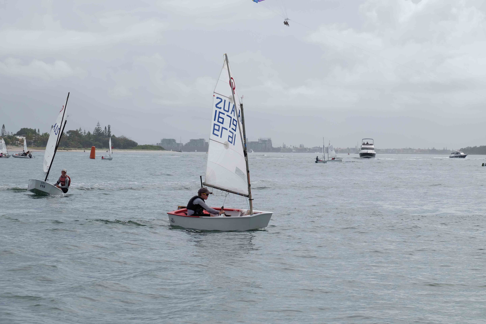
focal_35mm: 105
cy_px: 162
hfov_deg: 19.5
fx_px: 1417
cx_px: 243
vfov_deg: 13.0
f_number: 10
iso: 200
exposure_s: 1/420
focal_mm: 70.2
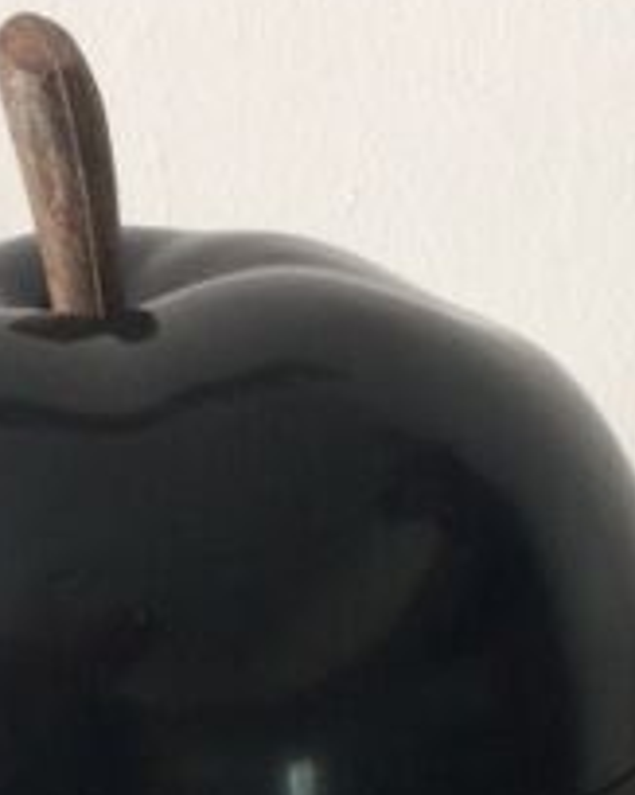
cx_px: 140
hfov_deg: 17.1
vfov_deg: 21.4
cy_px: 569
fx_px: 2092
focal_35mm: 89
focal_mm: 4.15
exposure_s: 1/33
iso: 160
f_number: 2.2
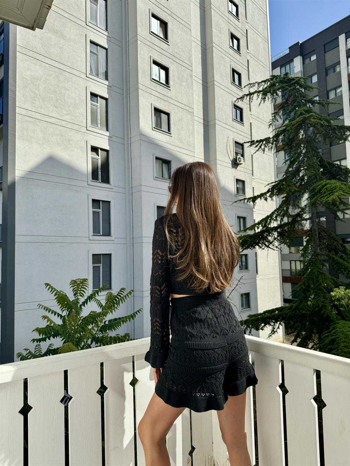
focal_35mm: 24
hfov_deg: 56.8
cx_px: 175
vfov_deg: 71.6
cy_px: 233
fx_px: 324
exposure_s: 1/4608
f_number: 1.78
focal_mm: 6.76
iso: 80
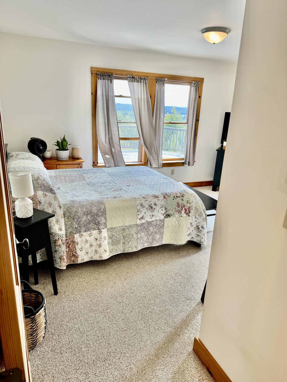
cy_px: 191
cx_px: 144
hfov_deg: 56.8
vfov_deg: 71.6
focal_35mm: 24
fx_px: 265
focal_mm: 6.76
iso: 64
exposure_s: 1/120
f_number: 1.78
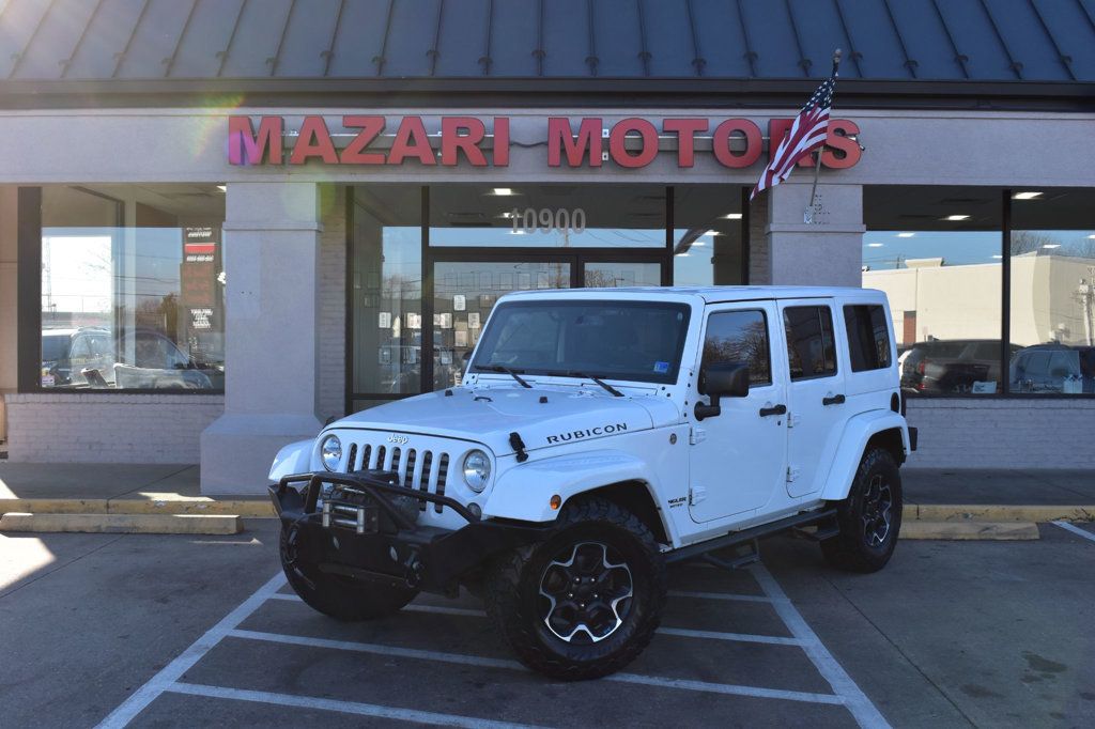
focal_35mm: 39
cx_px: 548
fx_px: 1186
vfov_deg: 34.2
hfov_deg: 49.6
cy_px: 364
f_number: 10
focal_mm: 26
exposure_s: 1/250
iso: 400
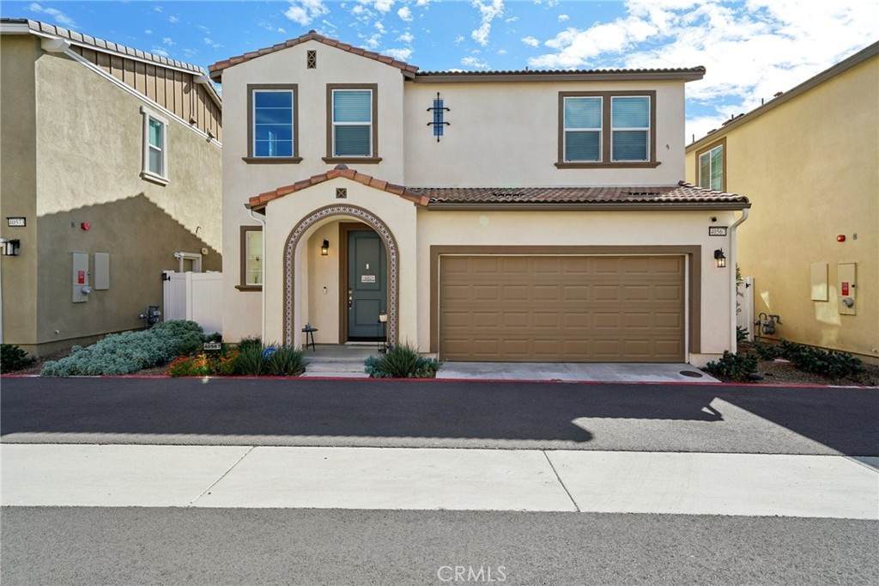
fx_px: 415
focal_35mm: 17
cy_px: 293
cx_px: 440
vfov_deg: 70.4
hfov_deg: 93.3
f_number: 8
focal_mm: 17
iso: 100
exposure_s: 1/200
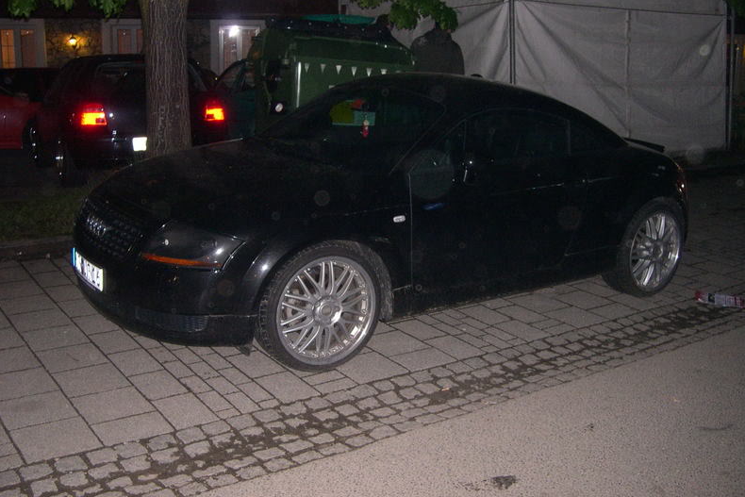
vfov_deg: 33.4
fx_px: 828
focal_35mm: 40
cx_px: 375
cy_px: 252
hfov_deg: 48.5
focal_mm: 8
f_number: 2.8
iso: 400
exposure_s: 1/60
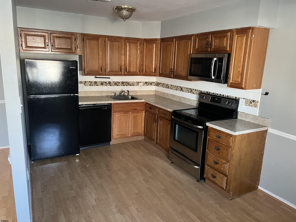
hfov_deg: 67.3
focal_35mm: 26
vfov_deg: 53.1
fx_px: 222
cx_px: 148
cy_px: 111
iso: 500
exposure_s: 1/52
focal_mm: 5.7
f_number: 1.5
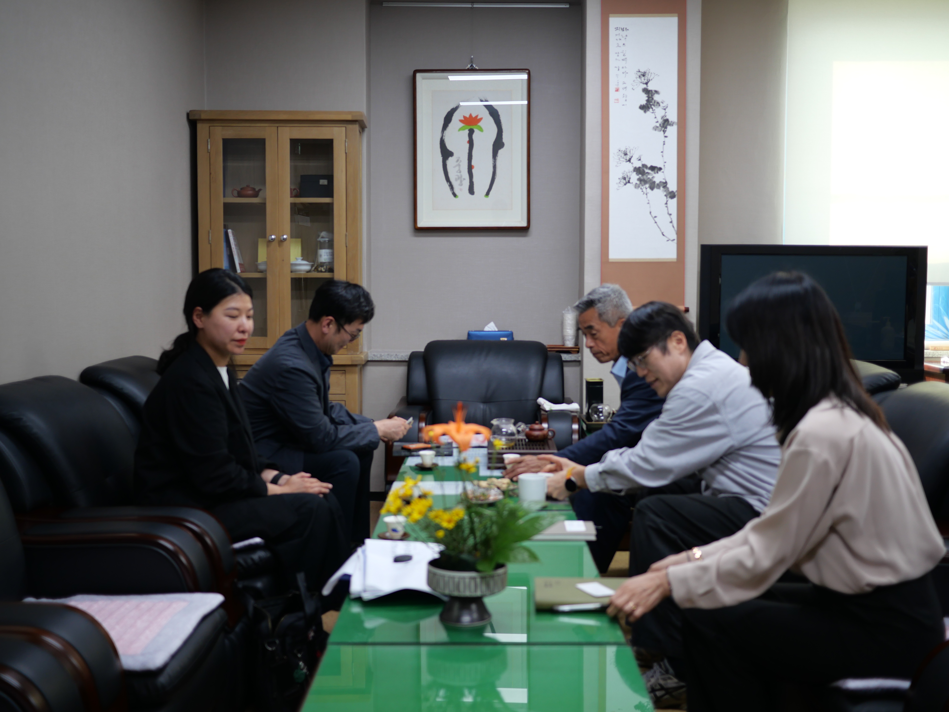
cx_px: 474
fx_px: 1097
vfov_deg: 36.0
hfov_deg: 46.8
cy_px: 356
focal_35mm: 40
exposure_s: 1/80
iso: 200
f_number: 1.7
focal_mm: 20
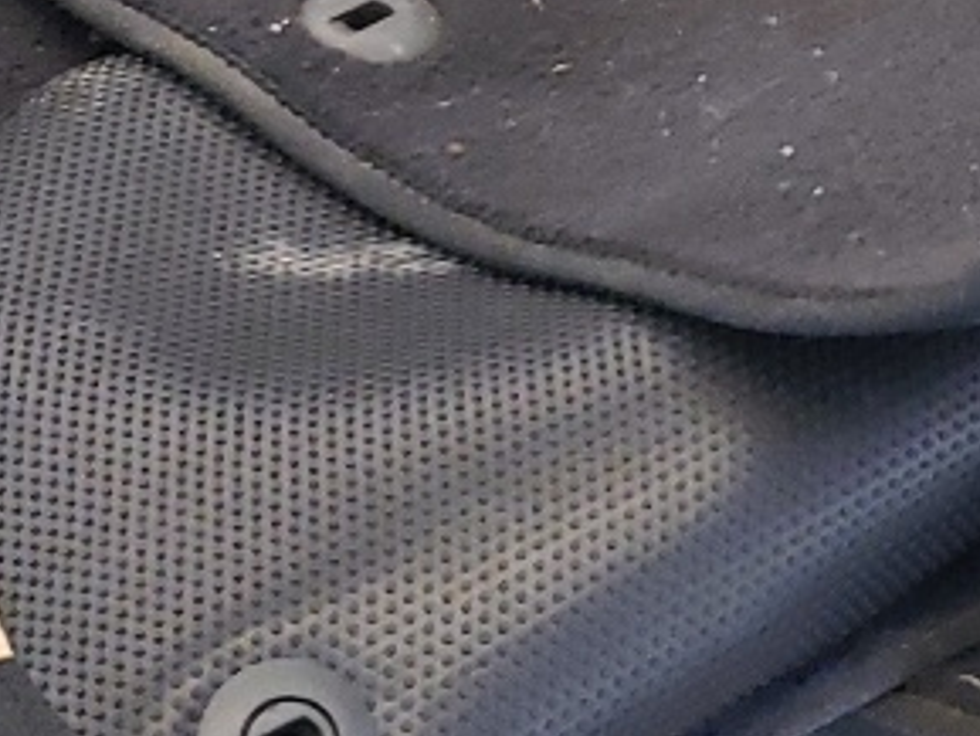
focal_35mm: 144
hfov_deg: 13.4
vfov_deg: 10.1
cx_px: 1122
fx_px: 4078
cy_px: -180
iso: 273
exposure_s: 1/40
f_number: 1.5
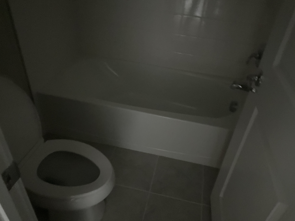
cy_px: 110
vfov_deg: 48.2
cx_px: 148
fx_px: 247
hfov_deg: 61.7
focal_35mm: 29
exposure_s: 1/15
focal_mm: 3
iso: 1250
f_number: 1.8
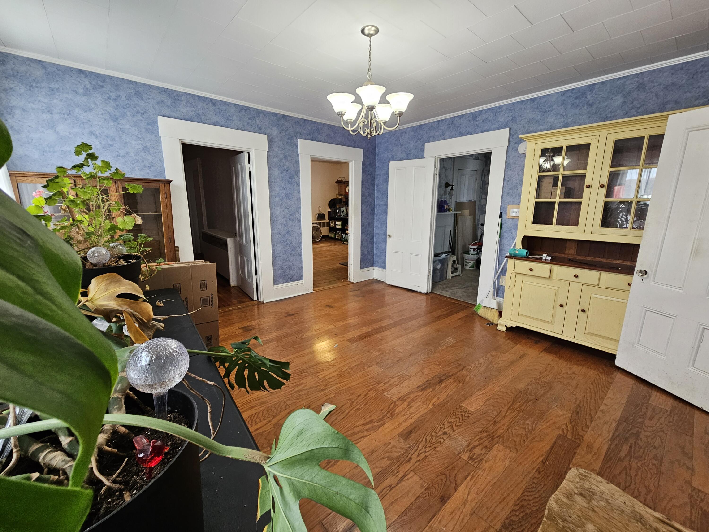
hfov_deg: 106.2
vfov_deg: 89.9
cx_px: 354
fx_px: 266
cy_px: 266
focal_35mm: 13
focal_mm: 2.2
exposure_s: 1/60
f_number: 2.2
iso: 200
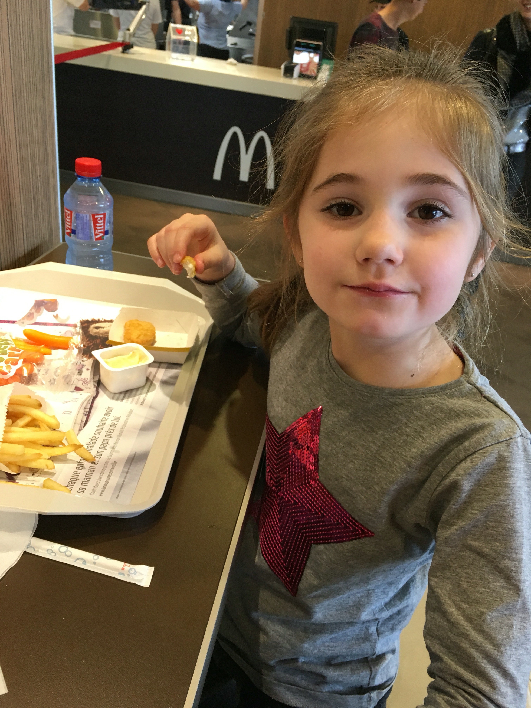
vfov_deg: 61.7
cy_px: 354
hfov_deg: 48.2
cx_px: 266
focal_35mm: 29
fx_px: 593
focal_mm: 4.15
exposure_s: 1/33
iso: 64
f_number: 2.2
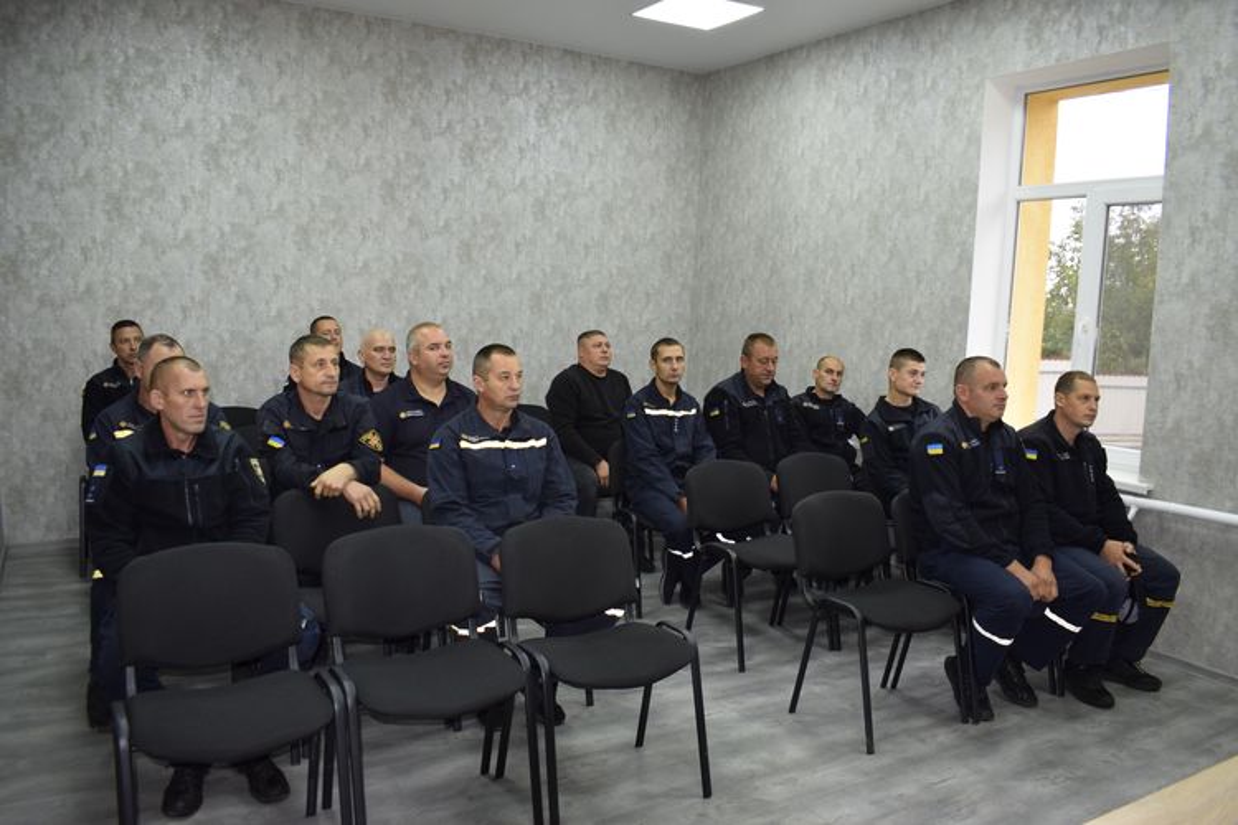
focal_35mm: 27
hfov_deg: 67.4
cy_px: 412
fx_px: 928
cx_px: 619
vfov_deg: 47.9
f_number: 4.5
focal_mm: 18
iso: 800
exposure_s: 1/80
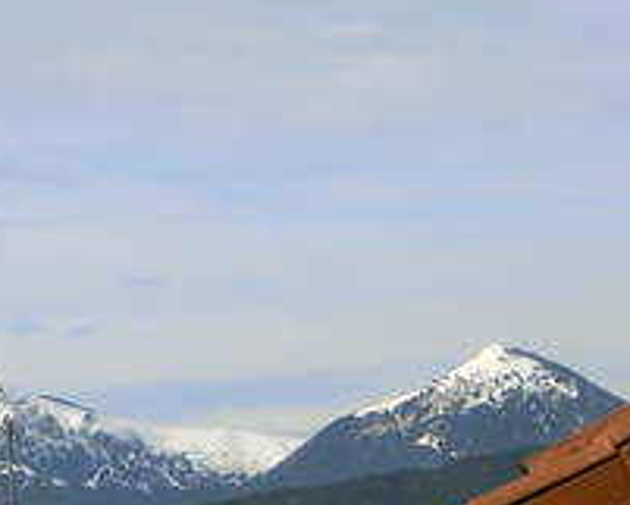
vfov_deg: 5.3
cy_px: 336
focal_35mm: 290
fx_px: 5410
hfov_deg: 6.7
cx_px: 144
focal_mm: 29.44
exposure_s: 1/640
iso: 80
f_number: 5.9
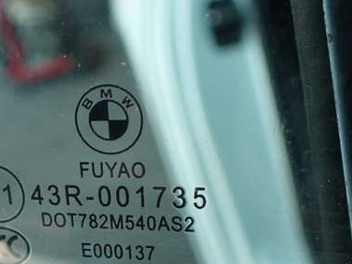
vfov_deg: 28.0
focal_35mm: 51
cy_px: 208
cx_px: 107
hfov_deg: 36.9
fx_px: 519
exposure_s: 1/50
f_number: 2.4
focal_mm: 5.79
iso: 200
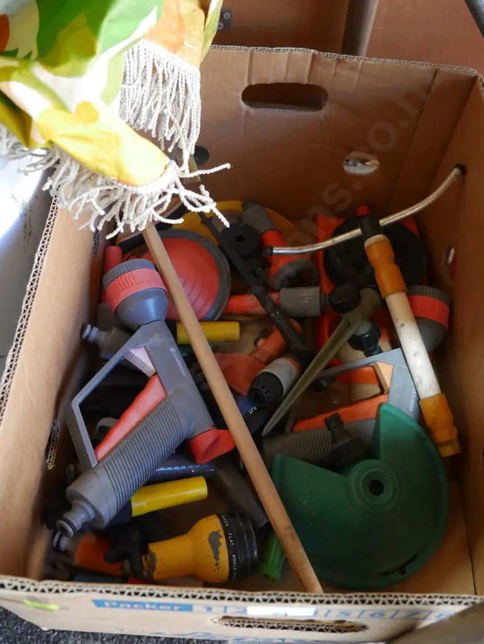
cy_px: 322
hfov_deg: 41.8
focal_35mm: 34
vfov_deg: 53.9
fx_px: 633
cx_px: 242
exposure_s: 1/60
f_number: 4
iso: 640
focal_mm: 17
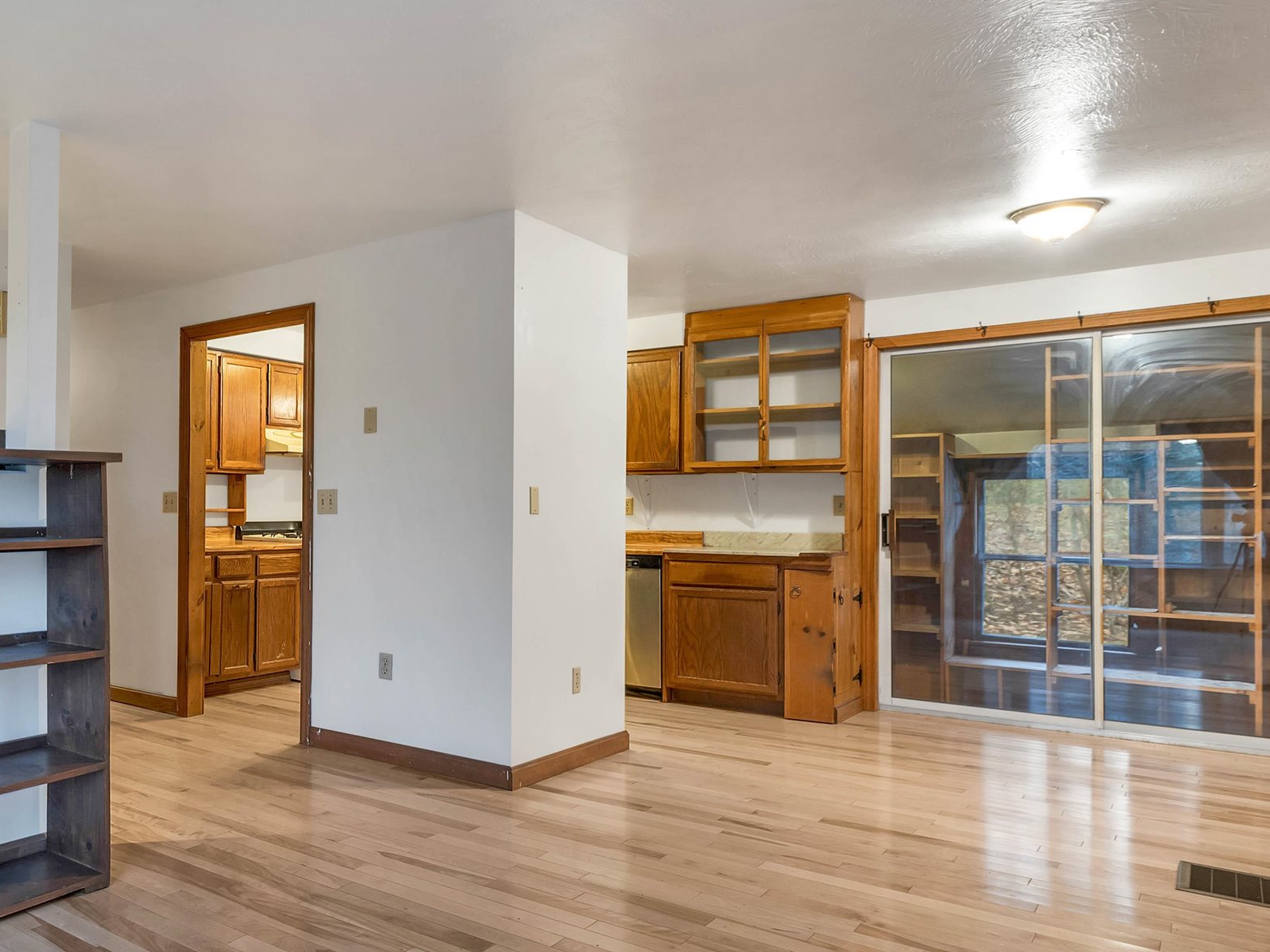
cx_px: 196
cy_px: 506
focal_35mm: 26
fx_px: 954
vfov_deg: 53.0
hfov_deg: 60.0
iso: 400
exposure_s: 1/1.67
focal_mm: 14
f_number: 8
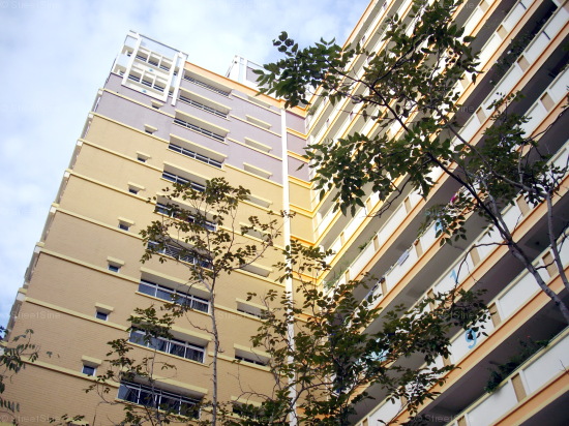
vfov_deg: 38.6
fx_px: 608
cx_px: 284
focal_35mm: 37
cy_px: 213
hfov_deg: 50.2
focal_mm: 6.2
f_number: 2.8
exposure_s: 1/320
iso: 80
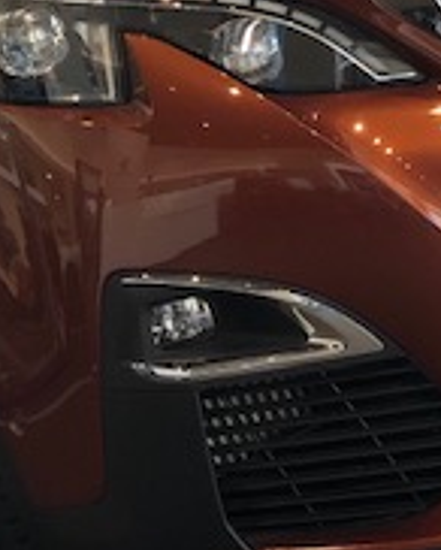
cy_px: -3
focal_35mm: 178
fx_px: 2899
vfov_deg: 10.7
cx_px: 402
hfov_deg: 8.7
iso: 25
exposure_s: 1/60
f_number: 2.4
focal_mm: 6
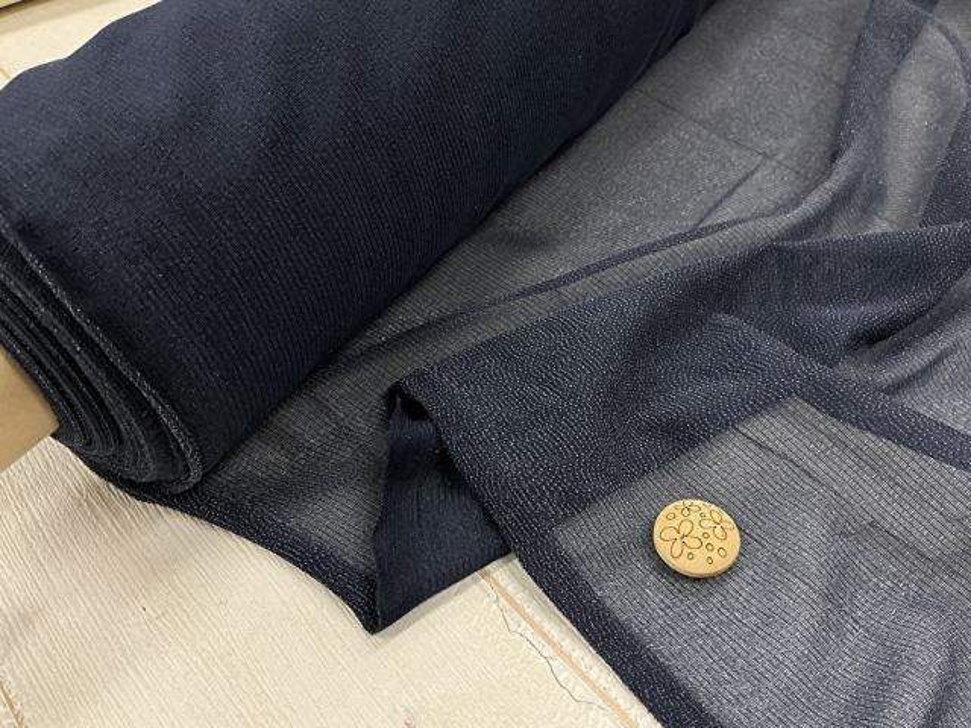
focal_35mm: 29
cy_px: 364
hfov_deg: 61.7
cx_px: 486
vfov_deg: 48.2
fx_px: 813
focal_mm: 3
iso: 64
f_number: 1.8
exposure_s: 1/60
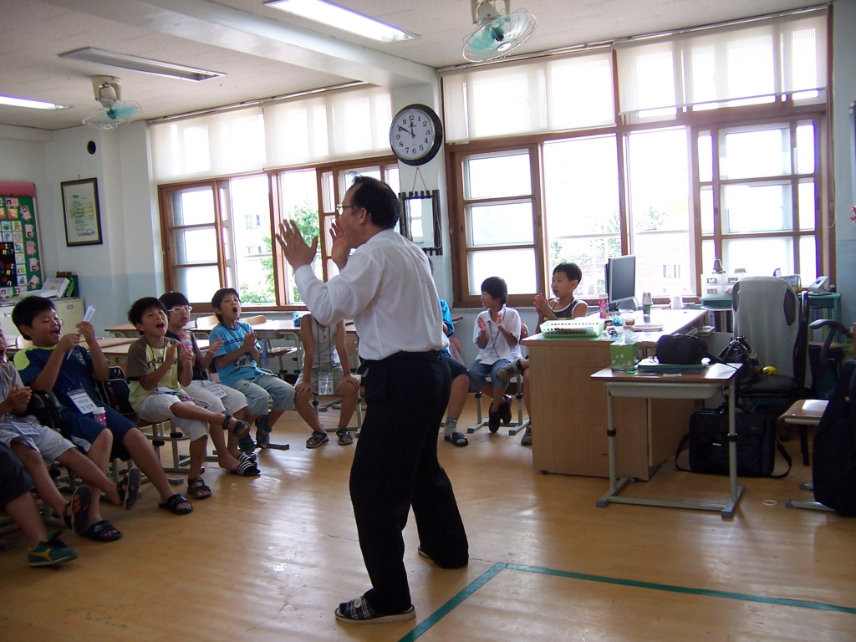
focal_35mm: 33
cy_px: 321
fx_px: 816
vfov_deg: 42.9
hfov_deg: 55.4
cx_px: 428
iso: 80
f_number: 2.8
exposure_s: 1/60
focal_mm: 5.5
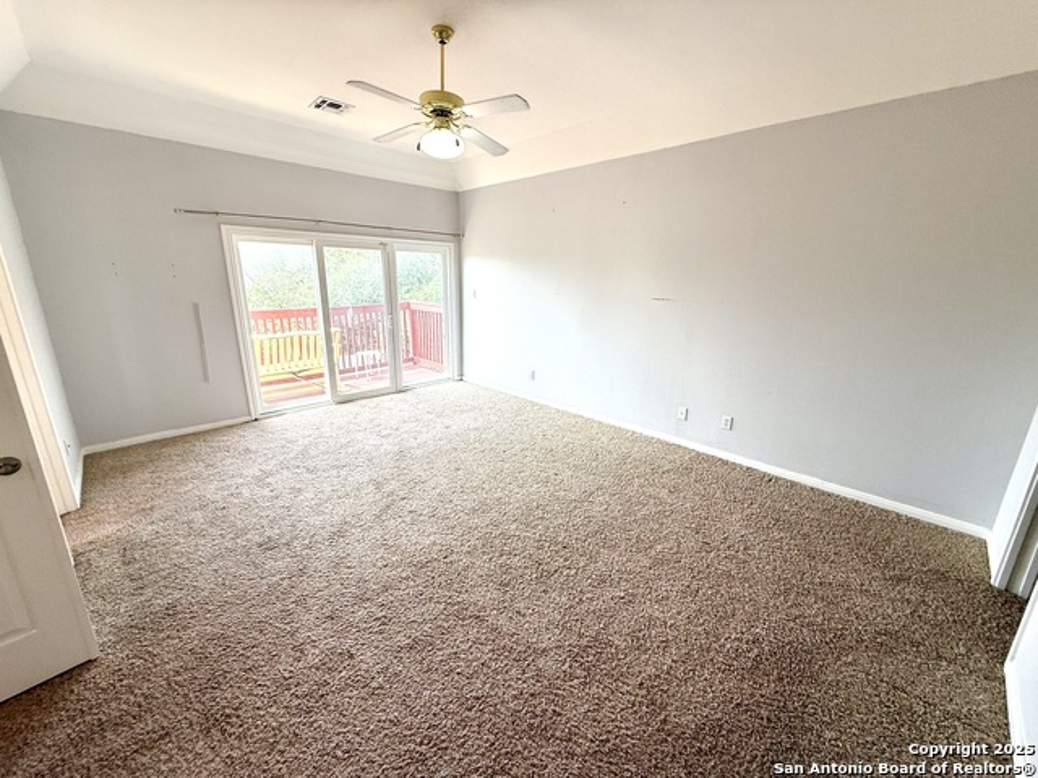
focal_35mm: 14
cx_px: 519
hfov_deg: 102.1
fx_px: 420
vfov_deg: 85.7
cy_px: 389
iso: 50
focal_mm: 2.22
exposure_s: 1/158
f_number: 2.2
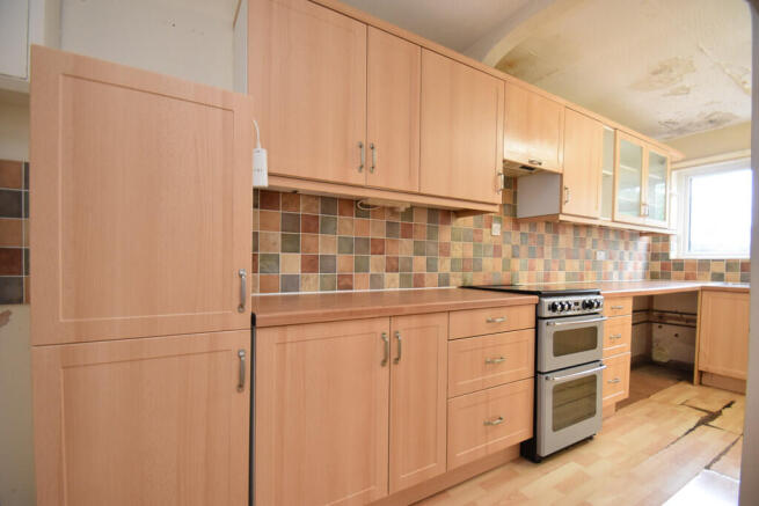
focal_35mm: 15
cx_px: 380
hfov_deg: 100.4
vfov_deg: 77.4
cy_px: 253
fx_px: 316
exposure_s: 1/125
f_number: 4
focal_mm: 10
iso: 800
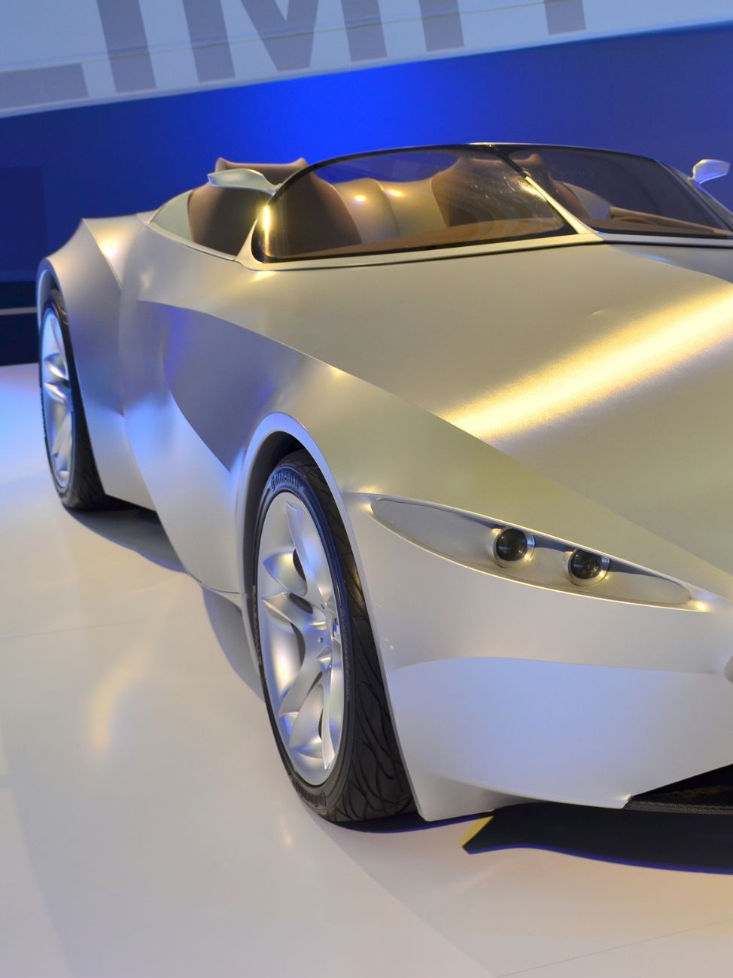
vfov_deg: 32.7
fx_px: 1666
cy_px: 486
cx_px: 638
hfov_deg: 24.2
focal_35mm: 59
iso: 200
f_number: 4.5
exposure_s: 1/80
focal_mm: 26
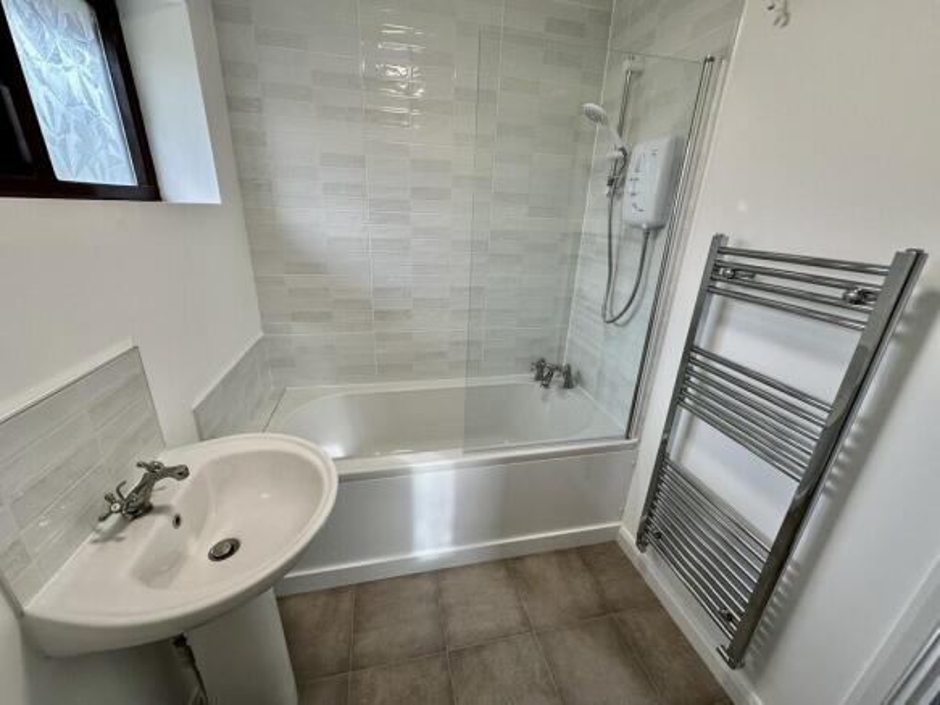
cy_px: 352
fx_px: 380
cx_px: 470
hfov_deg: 102.1
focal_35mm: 14
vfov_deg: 85.7
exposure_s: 1/100
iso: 100
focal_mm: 2.22
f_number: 2.2
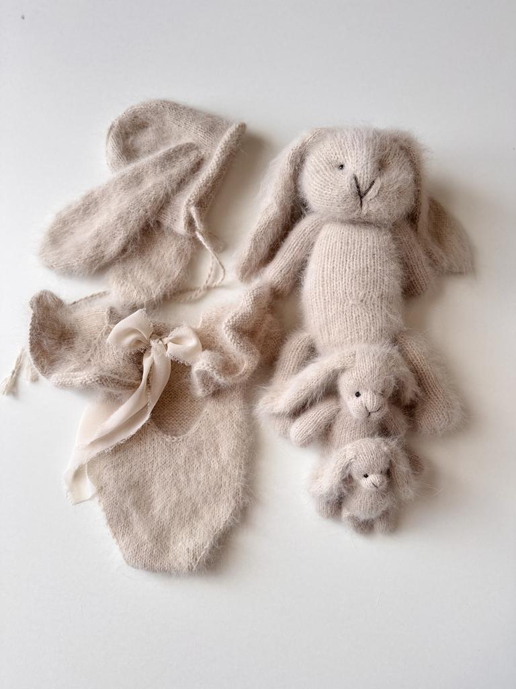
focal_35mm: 24
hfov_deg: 56.8
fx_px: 477
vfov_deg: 71.6
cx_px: 258
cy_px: 344
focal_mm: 6.76
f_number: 1.78
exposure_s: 1/169
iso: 64
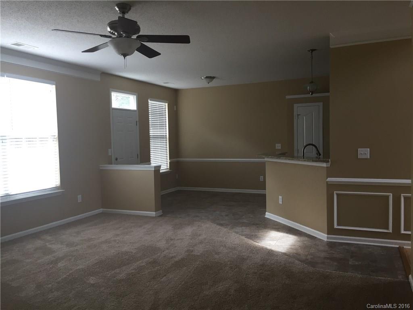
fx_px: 346
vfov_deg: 48.2
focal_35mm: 29
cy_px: 155
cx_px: 206
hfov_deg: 61.7
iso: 32
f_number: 2.2
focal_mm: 4.15
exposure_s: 1/30
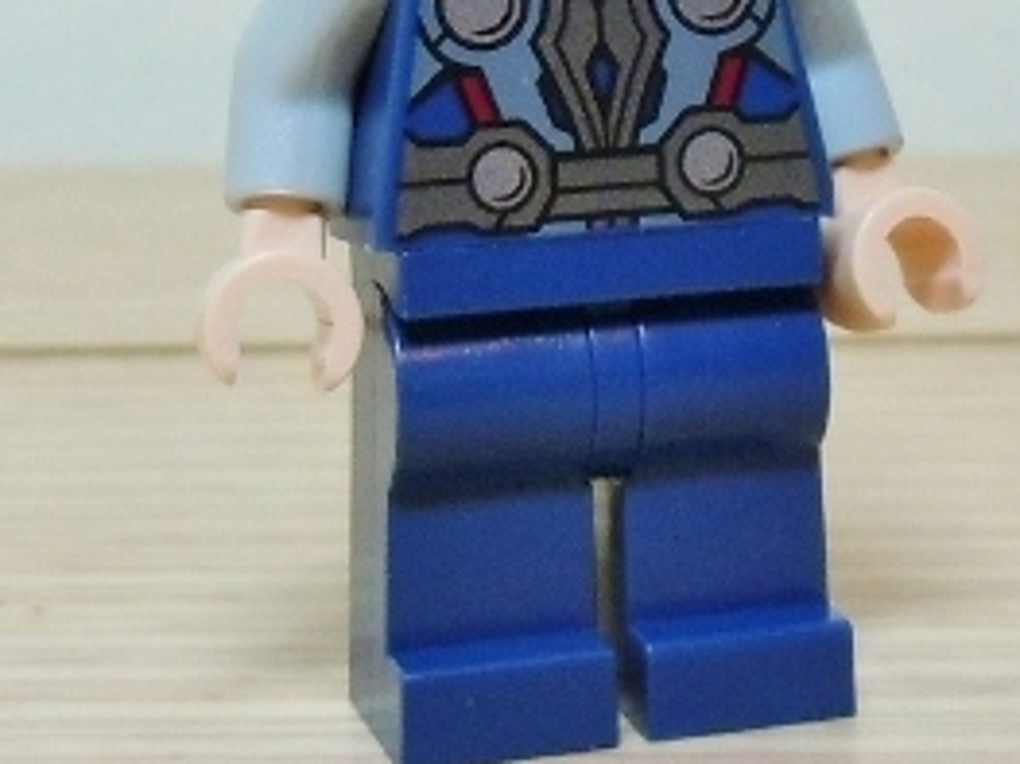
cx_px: 646
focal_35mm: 78
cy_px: 0
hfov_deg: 25.0
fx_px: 2297
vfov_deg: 18.4
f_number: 3.5
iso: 200
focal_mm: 5.4
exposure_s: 1/30
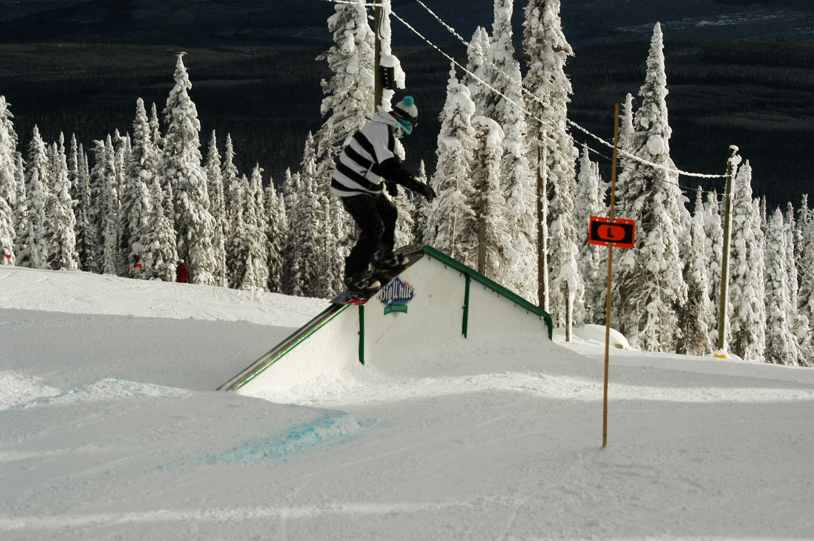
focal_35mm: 78
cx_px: 407
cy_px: 270
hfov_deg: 26.0
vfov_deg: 17.5
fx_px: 1762
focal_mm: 52
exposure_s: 1/500
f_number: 5.6
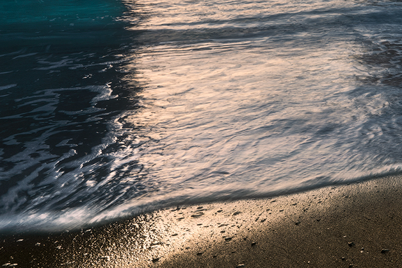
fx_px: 580
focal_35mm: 52
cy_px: -47
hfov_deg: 30.7
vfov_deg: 23.8
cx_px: 511
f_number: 18
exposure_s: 1/80
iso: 100
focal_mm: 17
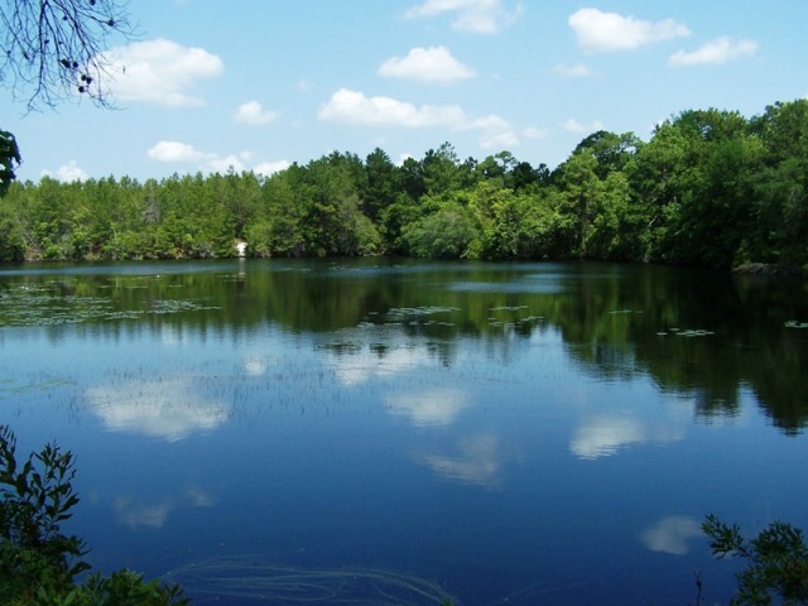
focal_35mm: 38
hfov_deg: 49.0
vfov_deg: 37.7
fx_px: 887
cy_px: 303
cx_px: 404
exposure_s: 1/750
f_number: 4
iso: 80
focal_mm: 6.3
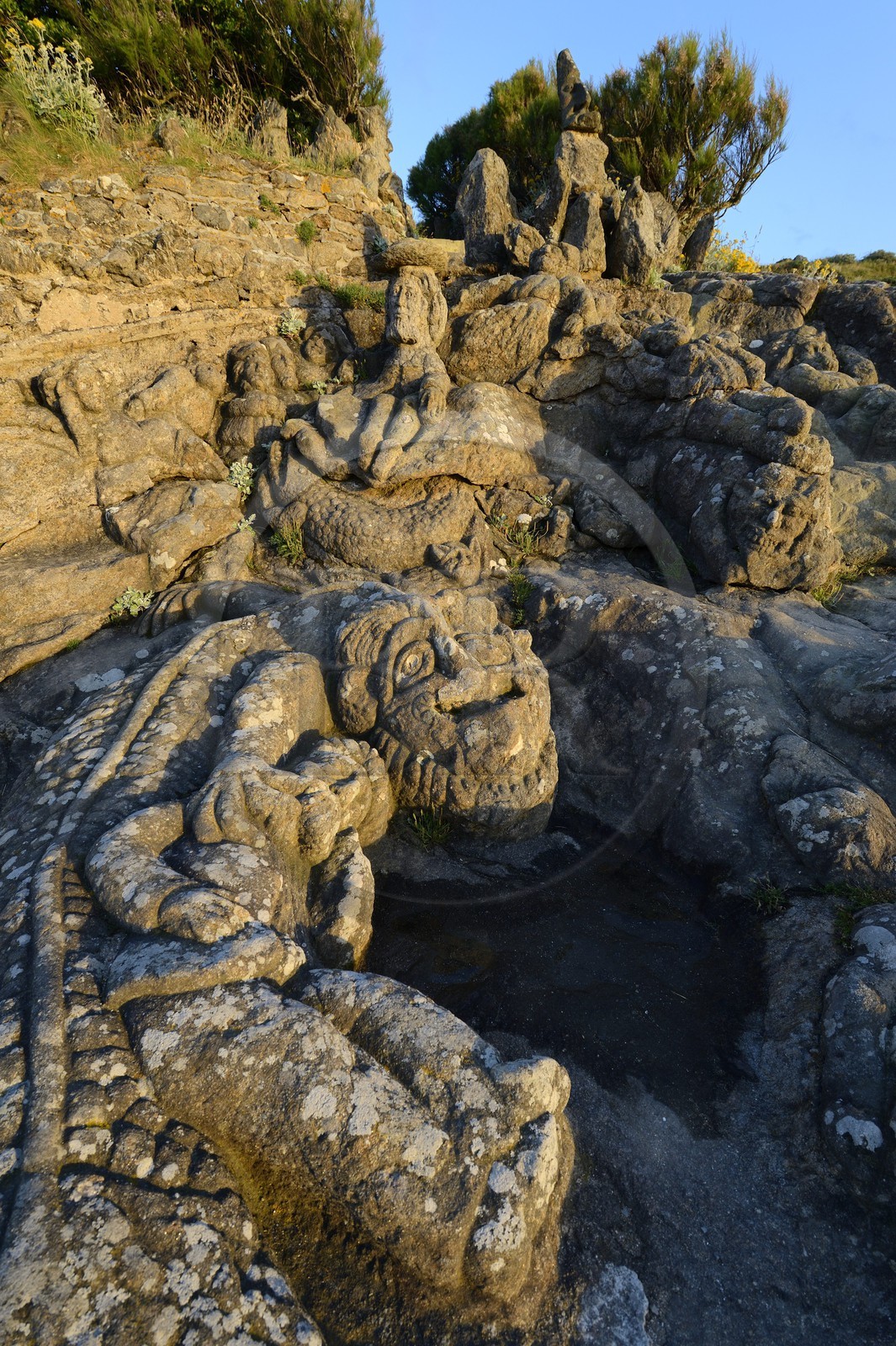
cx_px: 448
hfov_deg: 73.7
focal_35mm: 16
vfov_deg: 96.8
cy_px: 673
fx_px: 598
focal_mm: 16
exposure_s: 1/160
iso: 400
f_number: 7.1
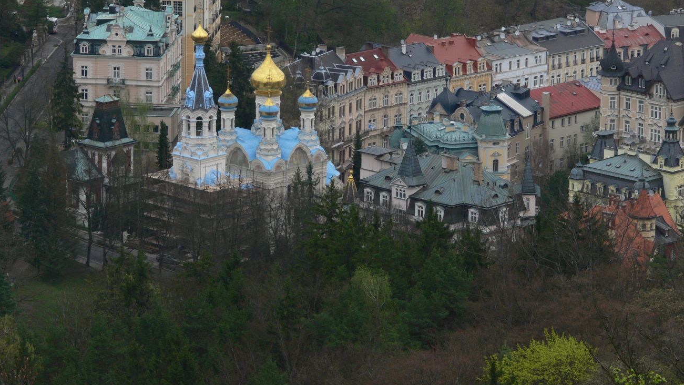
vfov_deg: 5.2
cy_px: 139
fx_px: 4244
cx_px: 342
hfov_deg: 9.2
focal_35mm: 234
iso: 100
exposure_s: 1/160
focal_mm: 45.2
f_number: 5.6
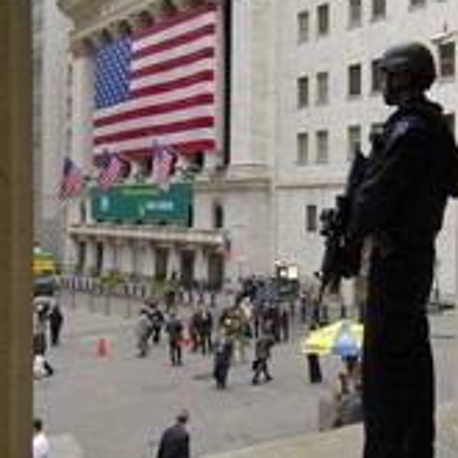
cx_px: 348
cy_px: 194
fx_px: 584
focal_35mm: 39
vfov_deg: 42.7
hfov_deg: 41.5
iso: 200
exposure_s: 1/80
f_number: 4.5
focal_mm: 12
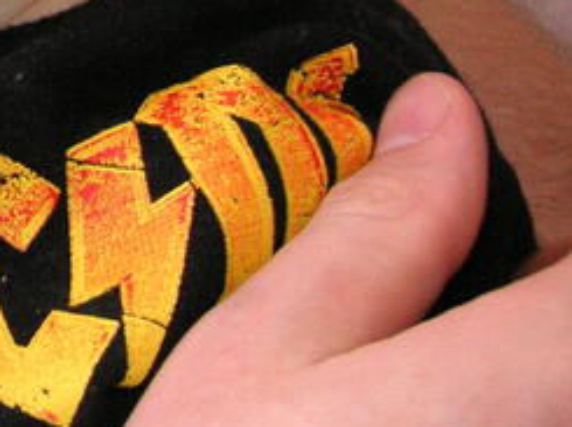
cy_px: -222
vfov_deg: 11.7
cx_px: -285
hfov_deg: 15.1
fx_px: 1996
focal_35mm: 121
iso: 160
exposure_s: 1/45
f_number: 2.8
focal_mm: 6.1
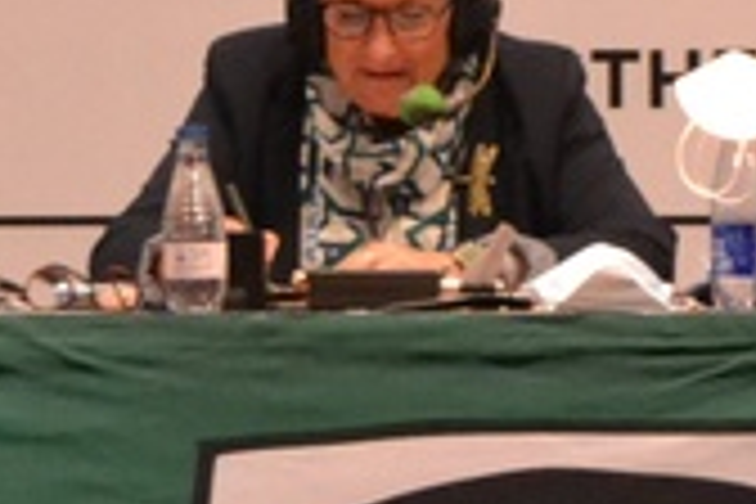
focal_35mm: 780
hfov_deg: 2.6
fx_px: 16379
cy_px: 92
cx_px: 261
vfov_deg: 1.8
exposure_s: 1/40
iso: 3200
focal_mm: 92
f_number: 5.6
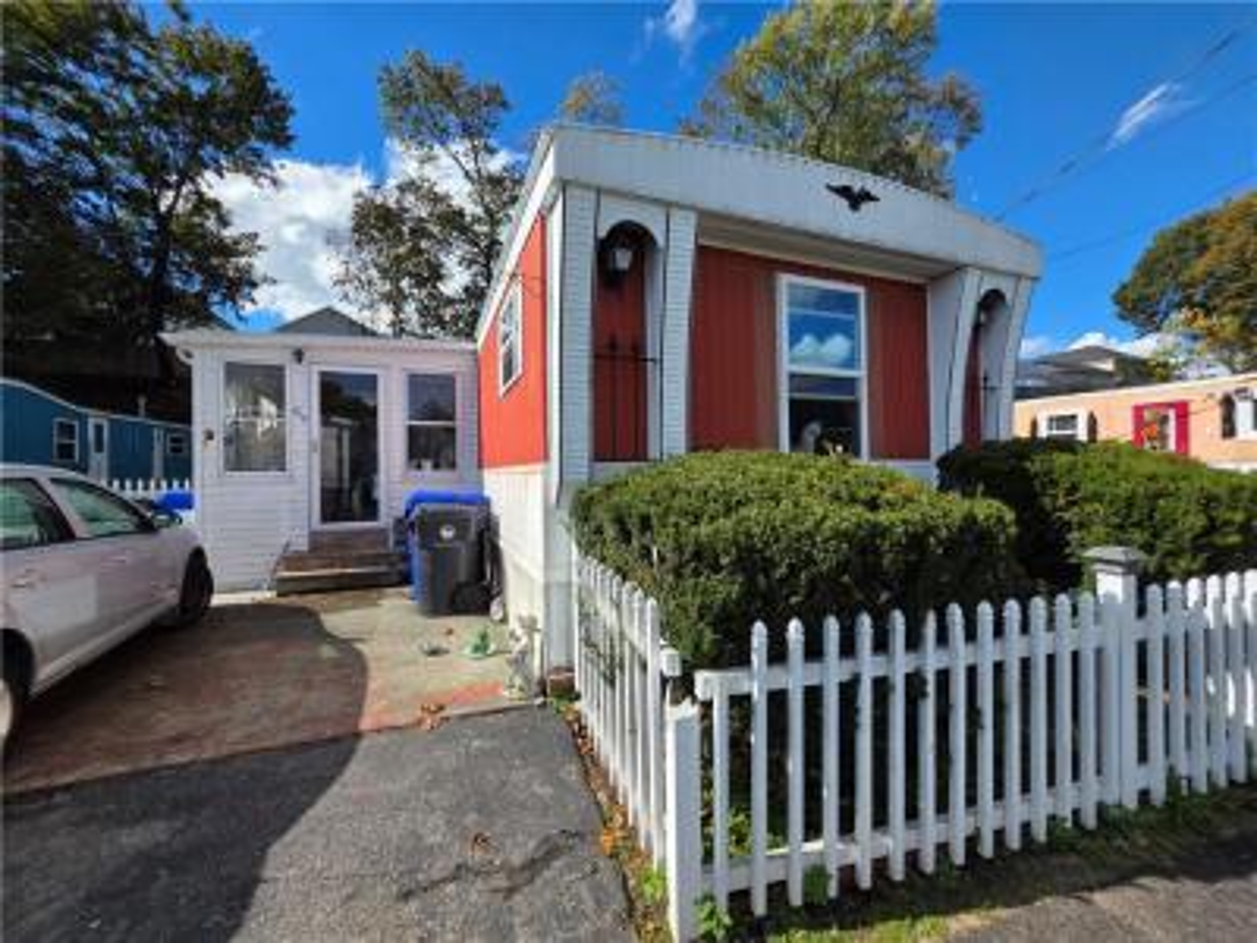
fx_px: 472
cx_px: 628
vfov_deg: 89.9
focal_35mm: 13
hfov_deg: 106.2
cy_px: 472
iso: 40
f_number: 1.9
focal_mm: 2.2
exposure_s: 1/1695
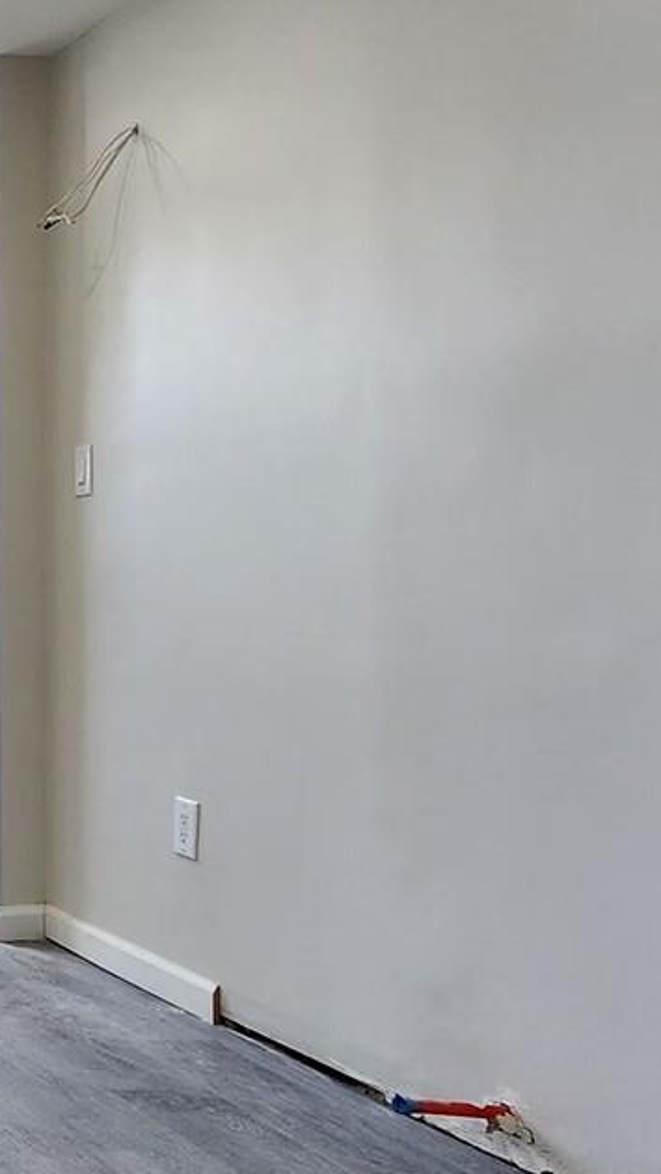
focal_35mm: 46
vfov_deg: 44.6
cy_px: 564
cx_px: -668
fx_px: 1433
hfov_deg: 17.8
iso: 125
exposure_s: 1/60
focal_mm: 2.2
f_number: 2.2
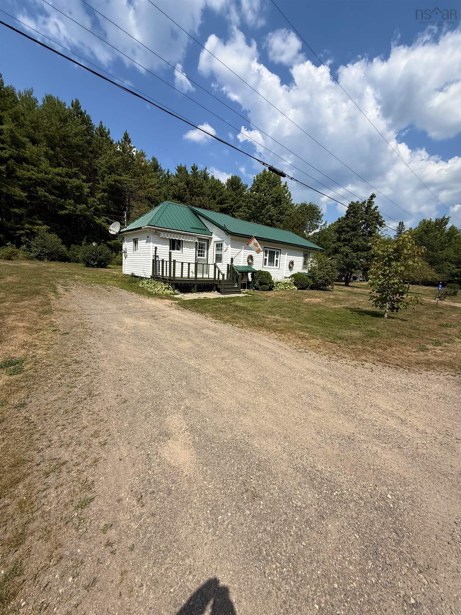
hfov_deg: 85.7
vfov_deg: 102.1
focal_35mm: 14
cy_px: 308
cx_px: 230
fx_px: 249
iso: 50
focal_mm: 2.22
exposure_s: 1/2976
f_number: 2.2
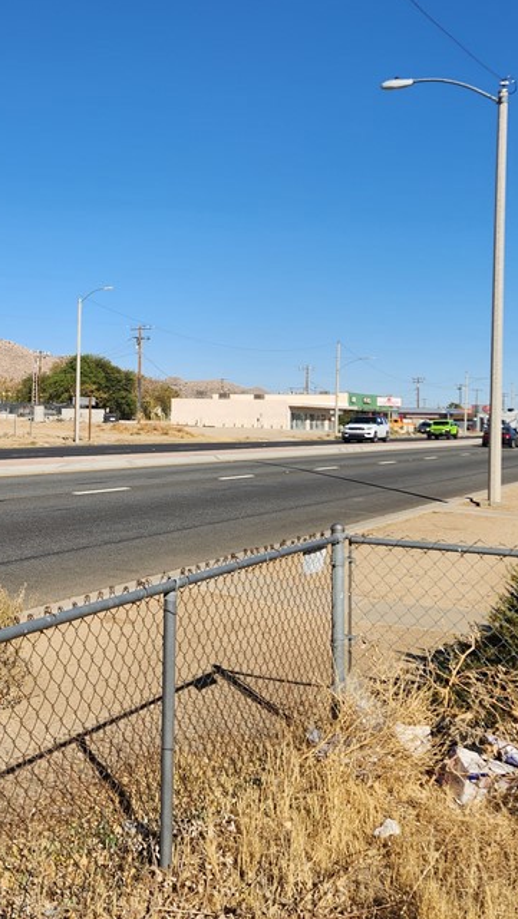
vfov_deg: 50.4
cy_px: 406
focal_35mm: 40
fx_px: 976
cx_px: -17
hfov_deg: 27.7
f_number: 1.8
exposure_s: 1/2105
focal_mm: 5.4
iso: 20
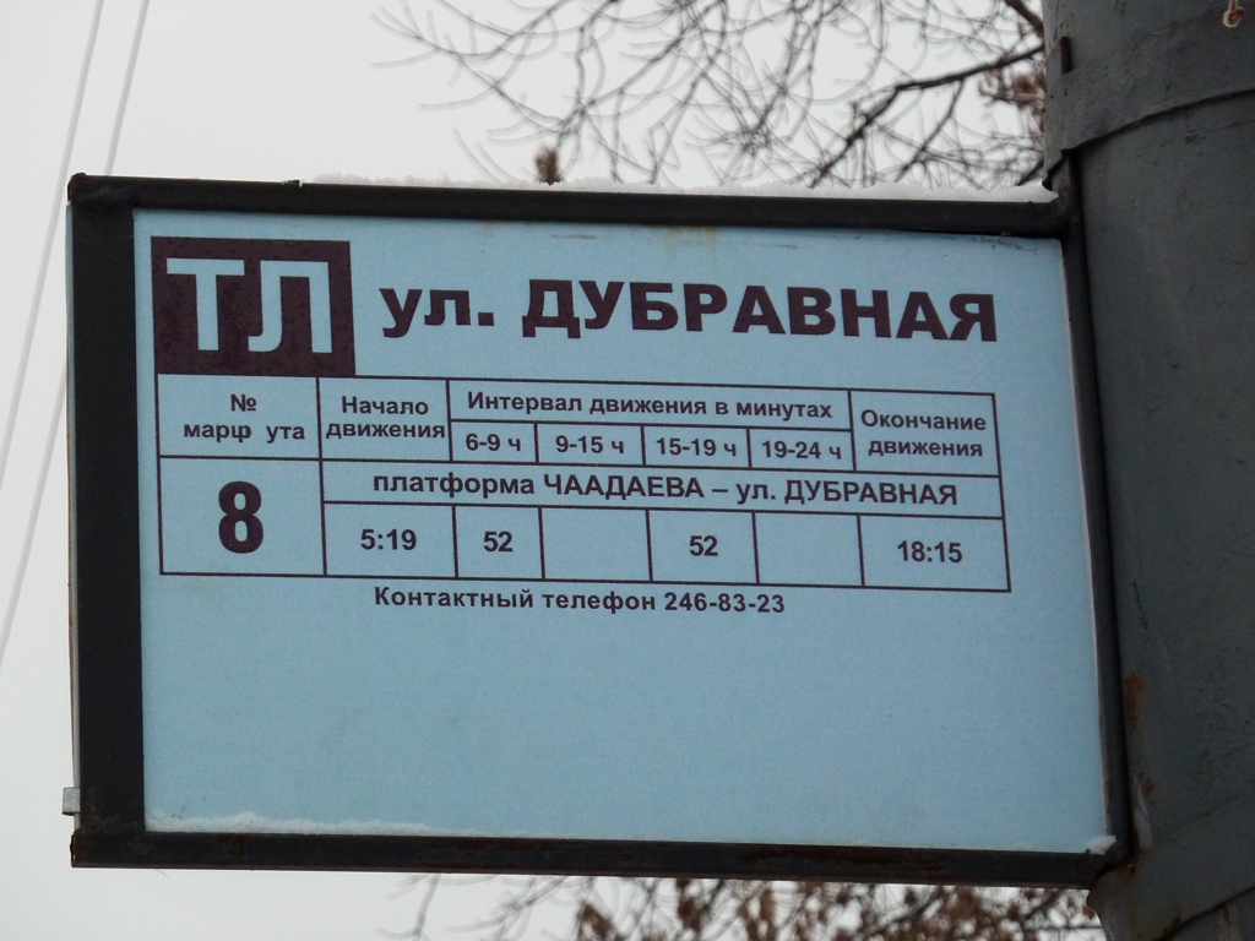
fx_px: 5728
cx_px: 628
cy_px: 470
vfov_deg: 9.4
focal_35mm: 158
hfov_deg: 12.5
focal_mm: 25.9
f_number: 4.5
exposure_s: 1/60
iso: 250
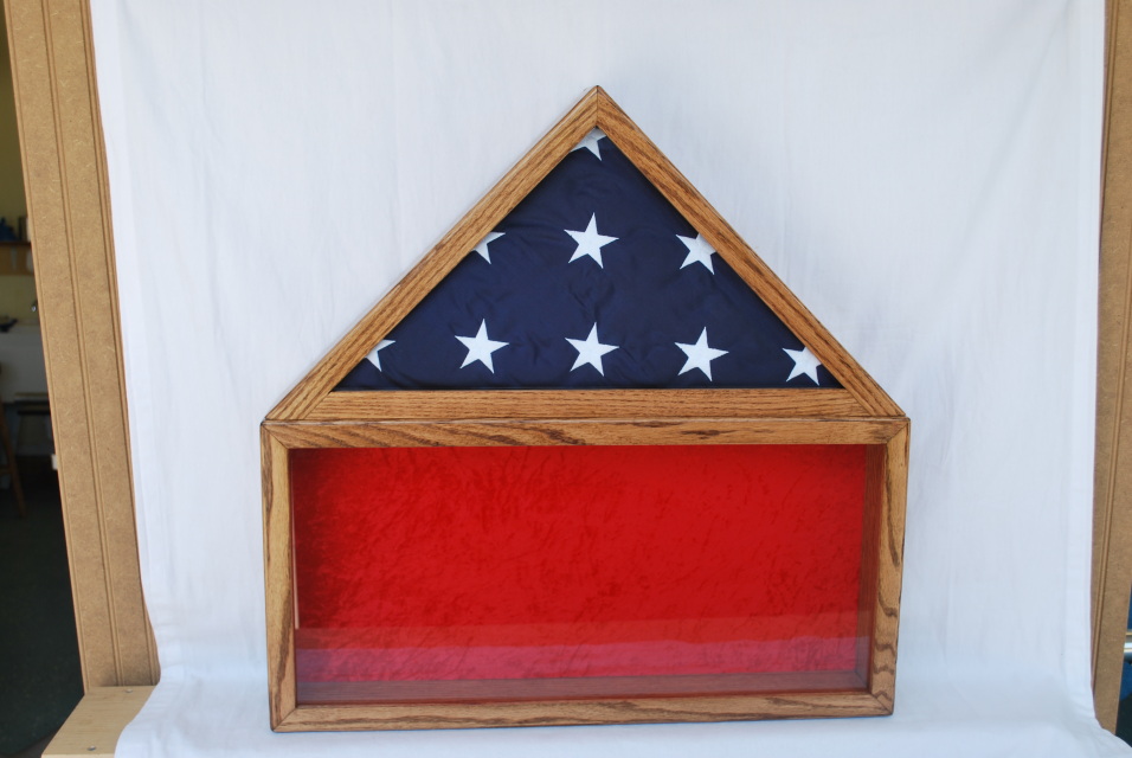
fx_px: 1228
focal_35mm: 39
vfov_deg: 34.3
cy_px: 379
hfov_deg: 49.5
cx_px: 566
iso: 110
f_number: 5.6
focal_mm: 26
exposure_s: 1/125
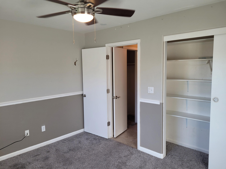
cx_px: 113
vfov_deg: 53.1
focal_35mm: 26
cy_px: 84
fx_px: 170
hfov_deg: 67.3
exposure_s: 1/120
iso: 100
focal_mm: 5.4
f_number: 1.8
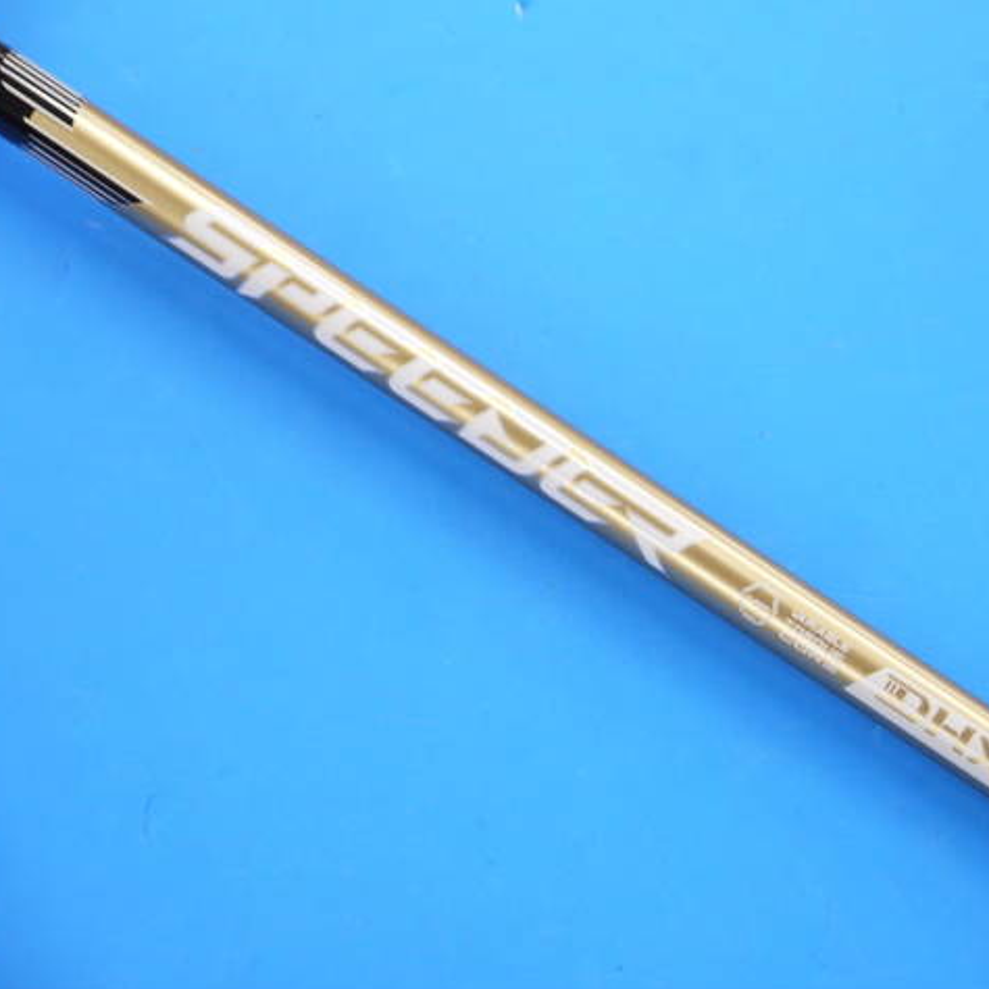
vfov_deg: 17.4
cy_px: 498
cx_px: 639
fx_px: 3232
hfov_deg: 17.4
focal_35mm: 100
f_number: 5.6
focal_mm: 42
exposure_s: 1/80
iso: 640
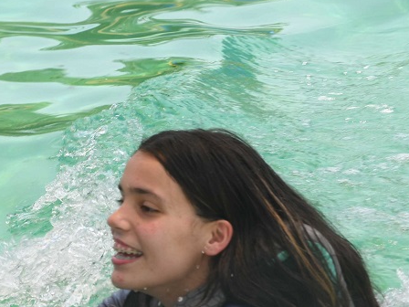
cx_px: 263
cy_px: 277
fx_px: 3805
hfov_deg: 6.2
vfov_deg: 4.6
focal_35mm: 322
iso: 250
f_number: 13
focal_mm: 100
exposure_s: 1/200
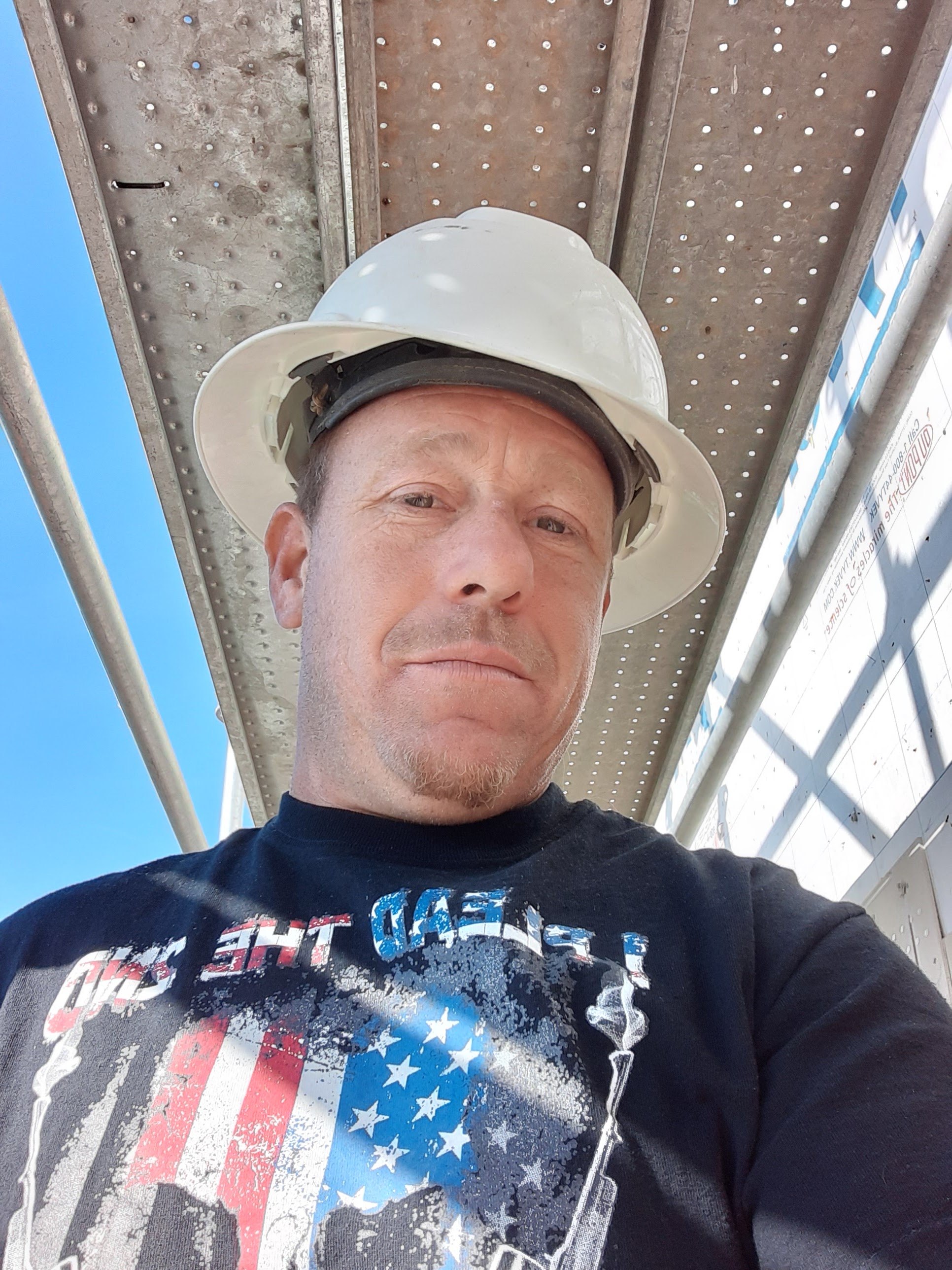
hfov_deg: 44.2
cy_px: 635
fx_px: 1173
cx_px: 476
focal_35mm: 32
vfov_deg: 56.8
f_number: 2
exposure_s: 1/286
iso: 40
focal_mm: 2.66
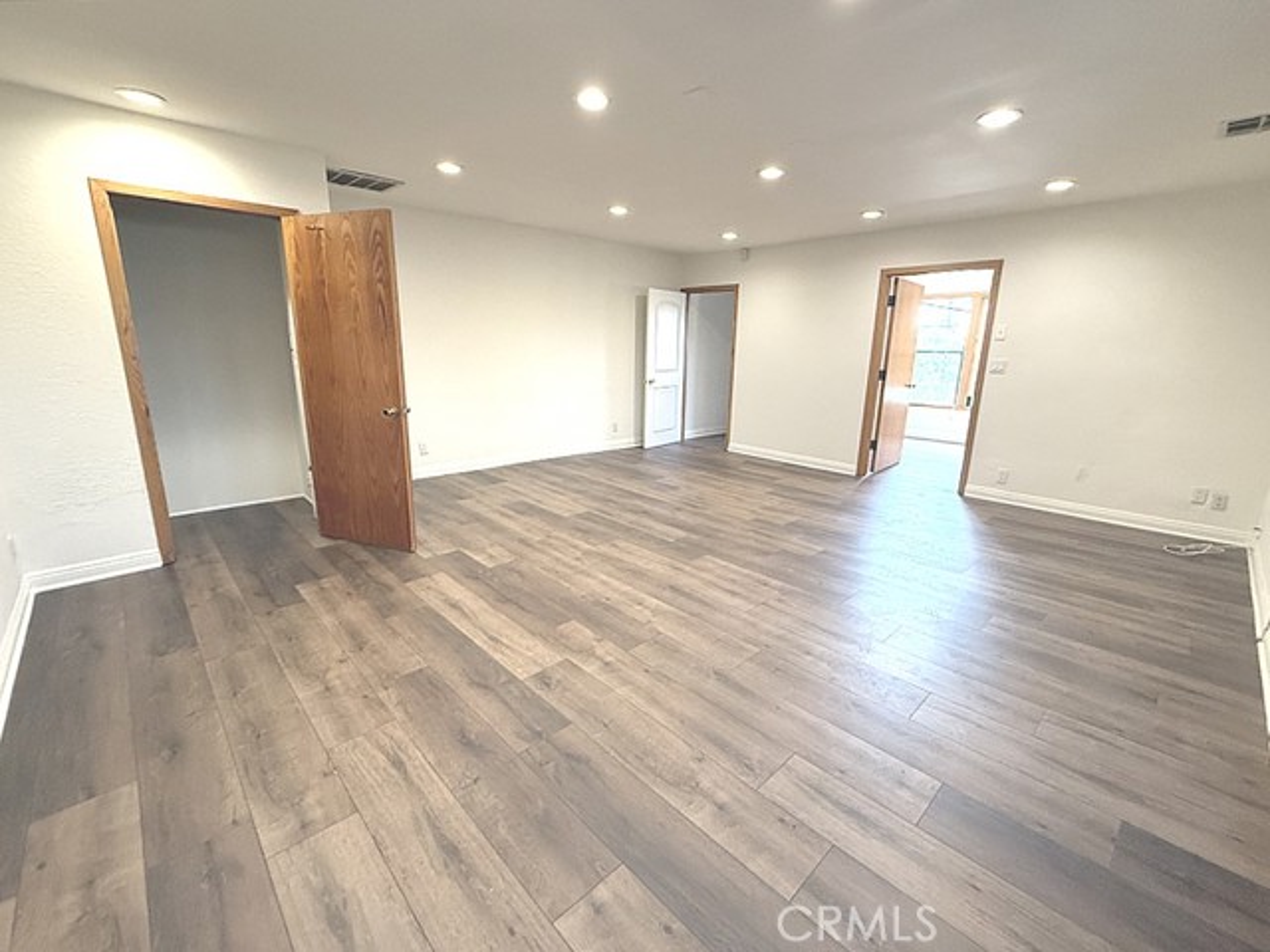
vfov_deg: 85.7
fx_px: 514
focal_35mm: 14
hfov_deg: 102.1
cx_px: 635
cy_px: 476
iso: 400
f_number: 2.2
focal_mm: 2.22
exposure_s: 1/120
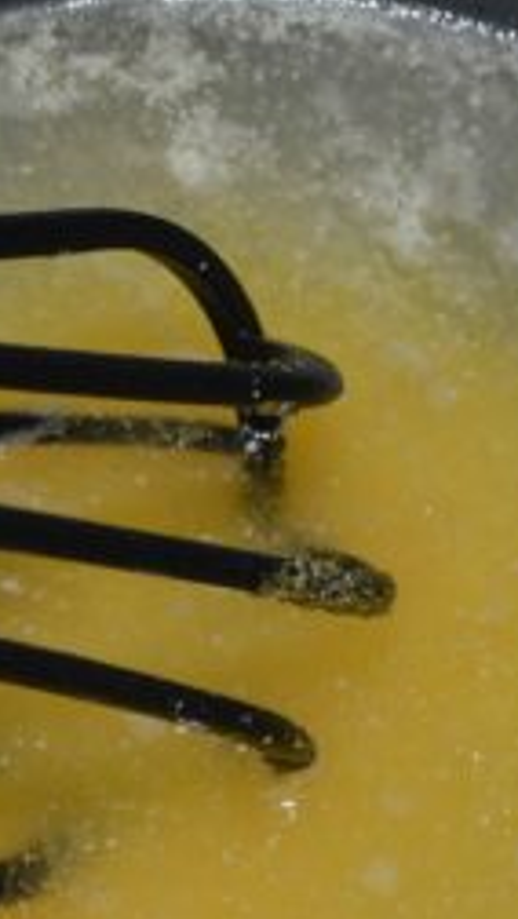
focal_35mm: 96
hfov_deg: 12.6
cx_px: 157
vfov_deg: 22.0
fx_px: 2341
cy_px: 724
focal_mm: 22
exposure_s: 1/60
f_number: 8
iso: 100
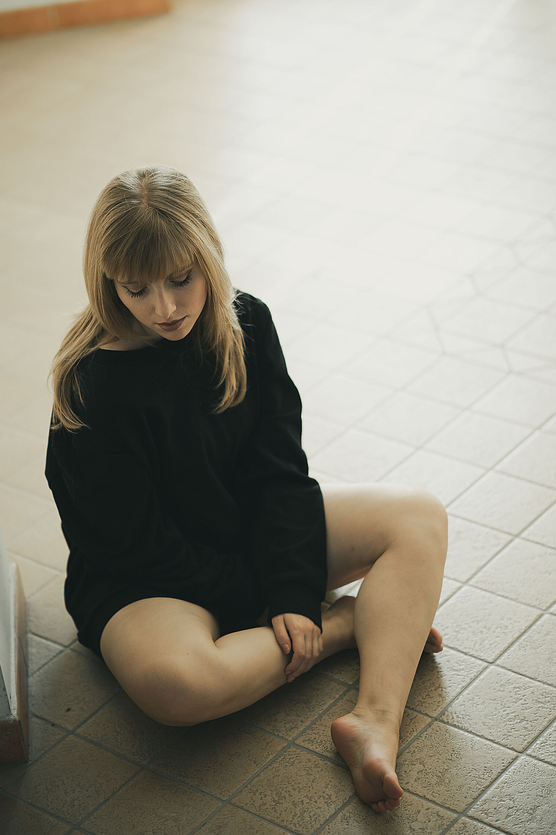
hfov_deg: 15.2
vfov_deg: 22.6
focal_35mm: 90
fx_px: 2088
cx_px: 287
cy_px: 405
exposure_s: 1/125
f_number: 2
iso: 250
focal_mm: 85
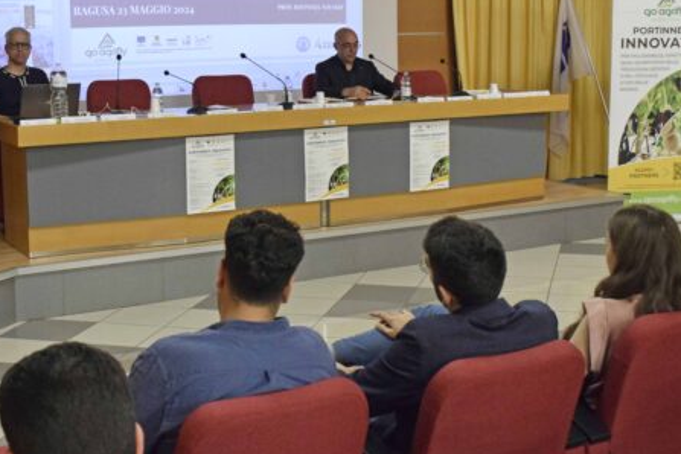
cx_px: 317
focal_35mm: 58
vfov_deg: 23.4
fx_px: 1094
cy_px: 169
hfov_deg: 34.6
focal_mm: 23
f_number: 5.6
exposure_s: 1/125
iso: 2500
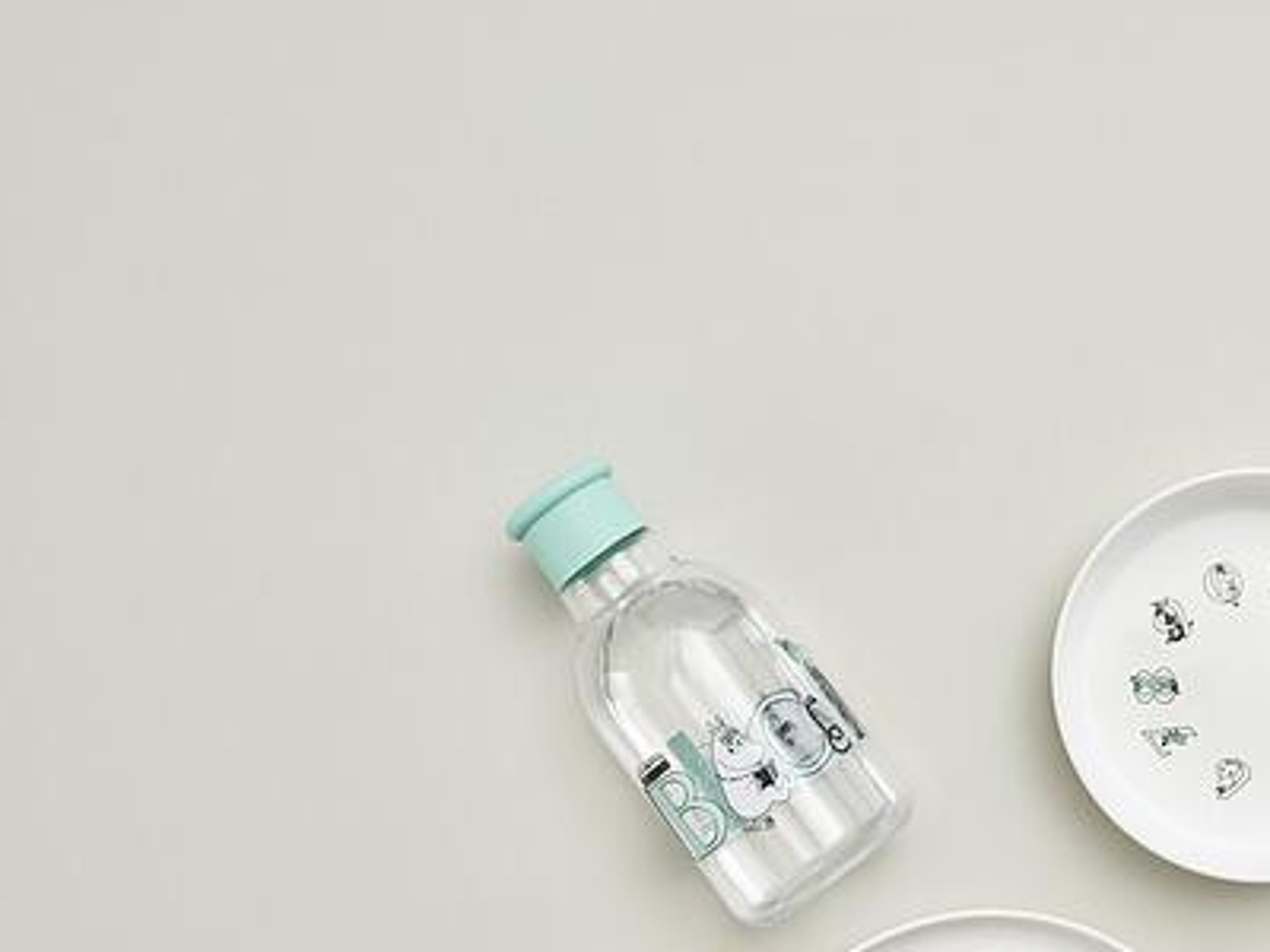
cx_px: 1002
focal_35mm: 78
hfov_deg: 24.6
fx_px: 2862
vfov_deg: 18.8
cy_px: 714
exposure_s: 1/125
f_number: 11
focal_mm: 45
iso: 100
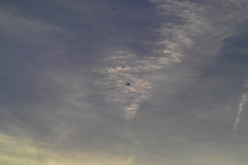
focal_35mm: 179
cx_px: 124
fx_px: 1233
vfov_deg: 7.7
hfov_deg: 11.5
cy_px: 82
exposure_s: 1/750
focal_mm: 105
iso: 100
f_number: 8
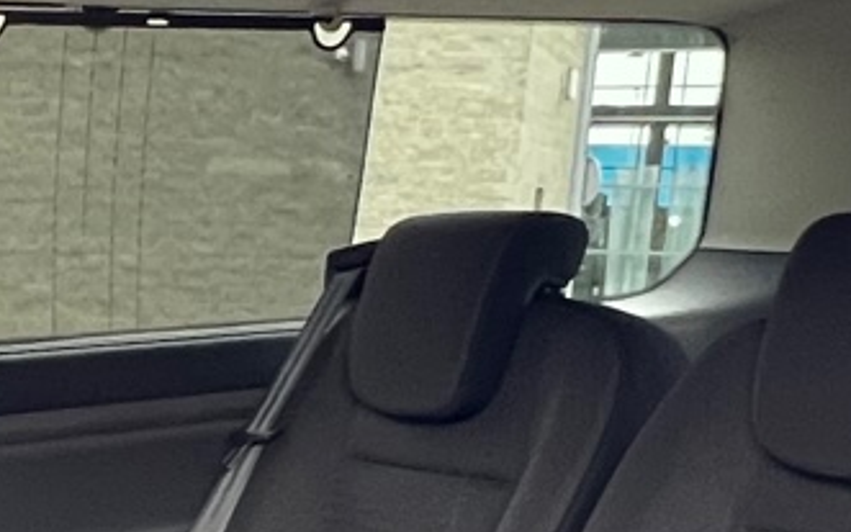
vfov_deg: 15.0
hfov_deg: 20.9
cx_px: -424
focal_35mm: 84
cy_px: 658
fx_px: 1949
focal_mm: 1.57
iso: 250
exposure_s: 1/60
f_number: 1.8
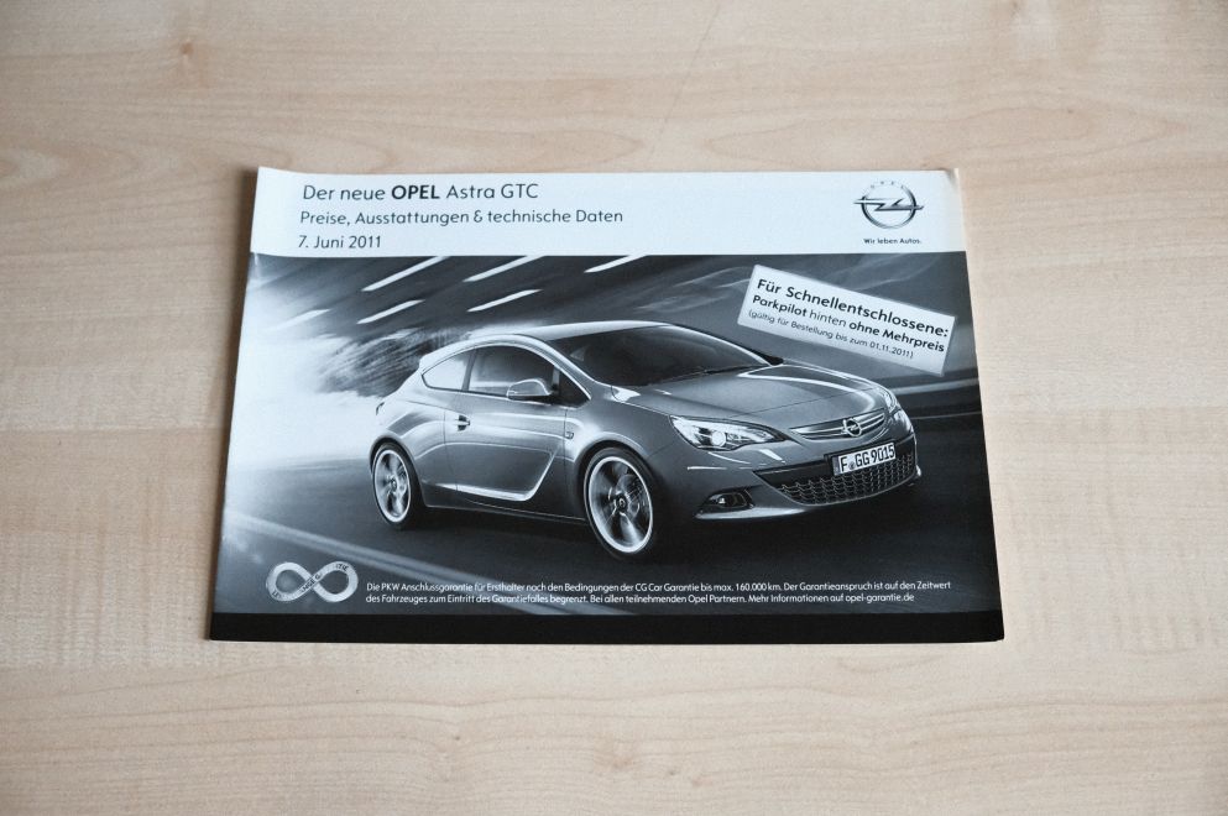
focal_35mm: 38
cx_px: 614
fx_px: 1295
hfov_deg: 50.7
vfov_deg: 35.0
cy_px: 408
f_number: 3.6
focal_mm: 25.4
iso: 6400
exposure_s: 1/1700
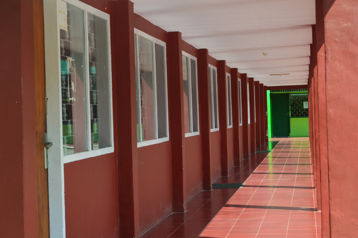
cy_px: 119
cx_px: 179
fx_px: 820
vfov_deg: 16.5
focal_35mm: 82
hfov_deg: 24.6
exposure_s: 1/250
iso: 400
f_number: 10
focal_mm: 55
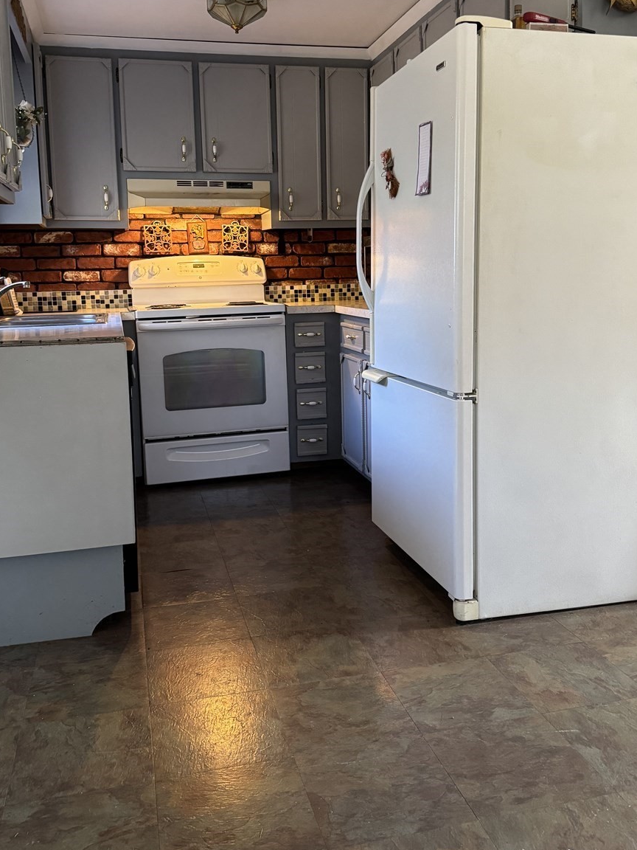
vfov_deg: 56.6
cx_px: 314
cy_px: 359
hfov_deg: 44.2
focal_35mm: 32
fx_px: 785
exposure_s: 1/60
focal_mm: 6.76
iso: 400
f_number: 1.78
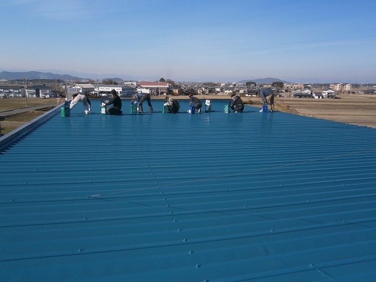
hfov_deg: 67.3
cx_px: 188
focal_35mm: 26
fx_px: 282
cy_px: 141
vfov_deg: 53.1
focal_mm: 4.7
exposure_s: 1/1600
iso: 80
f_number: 2.8
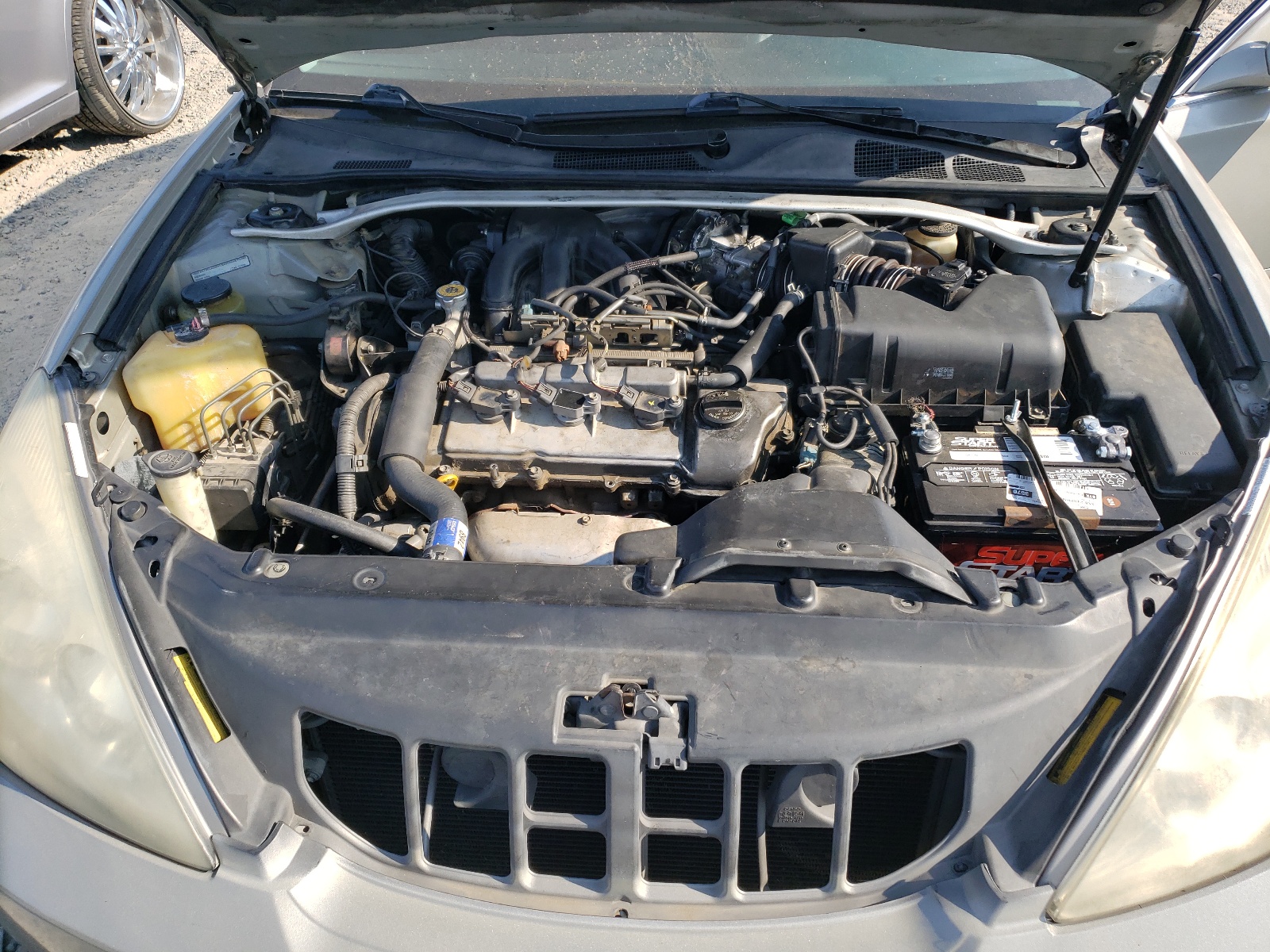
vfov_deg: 53.1
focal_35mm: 26
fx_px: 954
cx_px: 635
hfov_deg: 67.3
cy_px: 476
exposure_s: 1/1111
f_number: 1.5
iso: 50
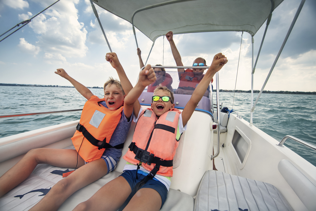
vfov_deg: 77.3
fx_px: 132
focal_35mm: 15
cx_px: 158
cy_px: 106
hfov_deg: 100.4
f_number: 8
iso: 64
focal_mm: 15
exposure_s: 1/80
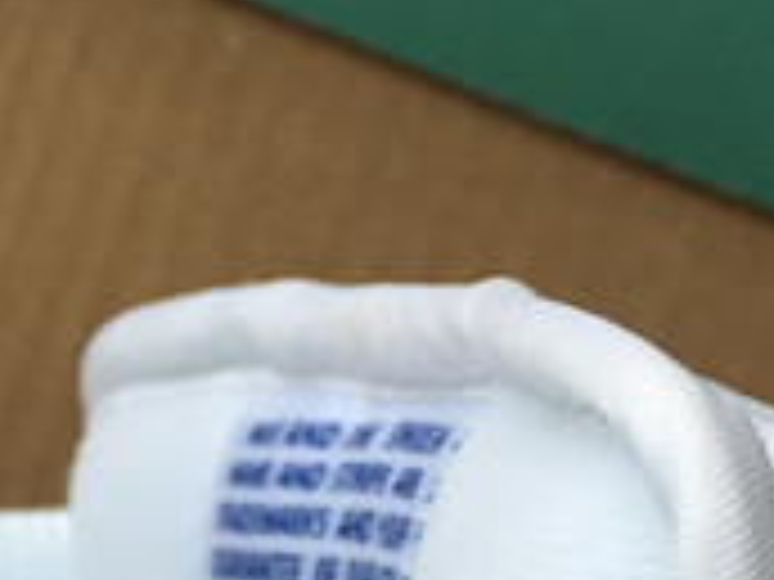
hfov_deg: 13.6
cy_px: 845
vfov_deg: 10.6
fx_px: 3019
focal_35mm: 135
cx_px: -436
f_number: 2.2
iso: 32
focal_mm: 4.15
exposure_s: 1/100
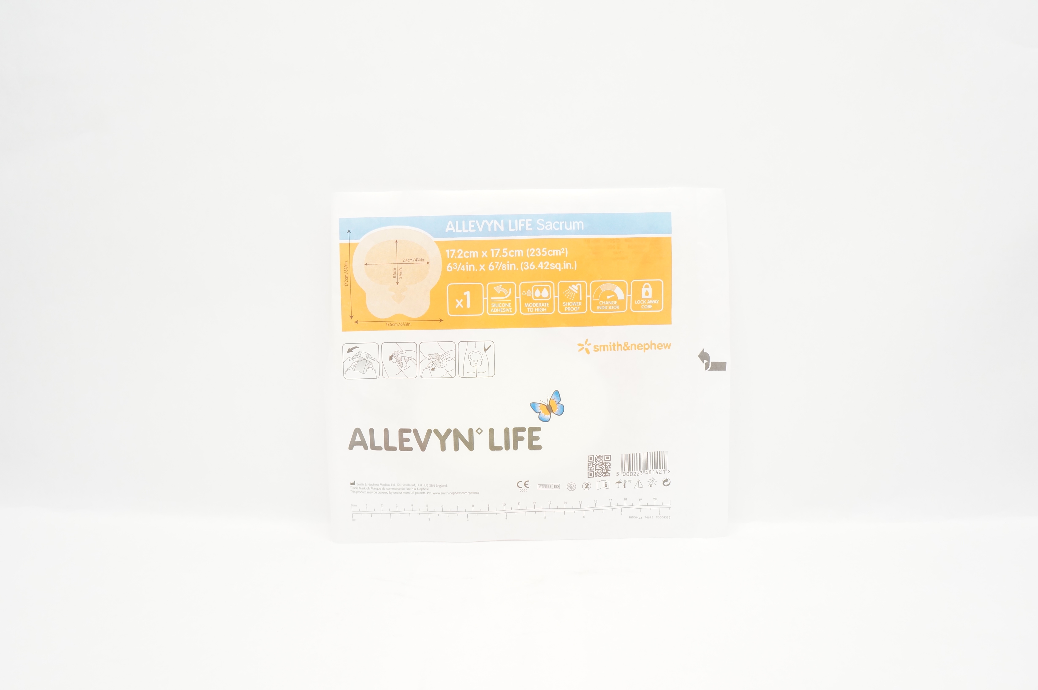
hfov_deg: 64.6
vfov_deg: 45.6
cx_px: 519
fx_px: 821
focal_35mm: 28
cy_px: 345
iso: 800
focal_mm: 19
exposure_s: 1/60
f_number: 5.6
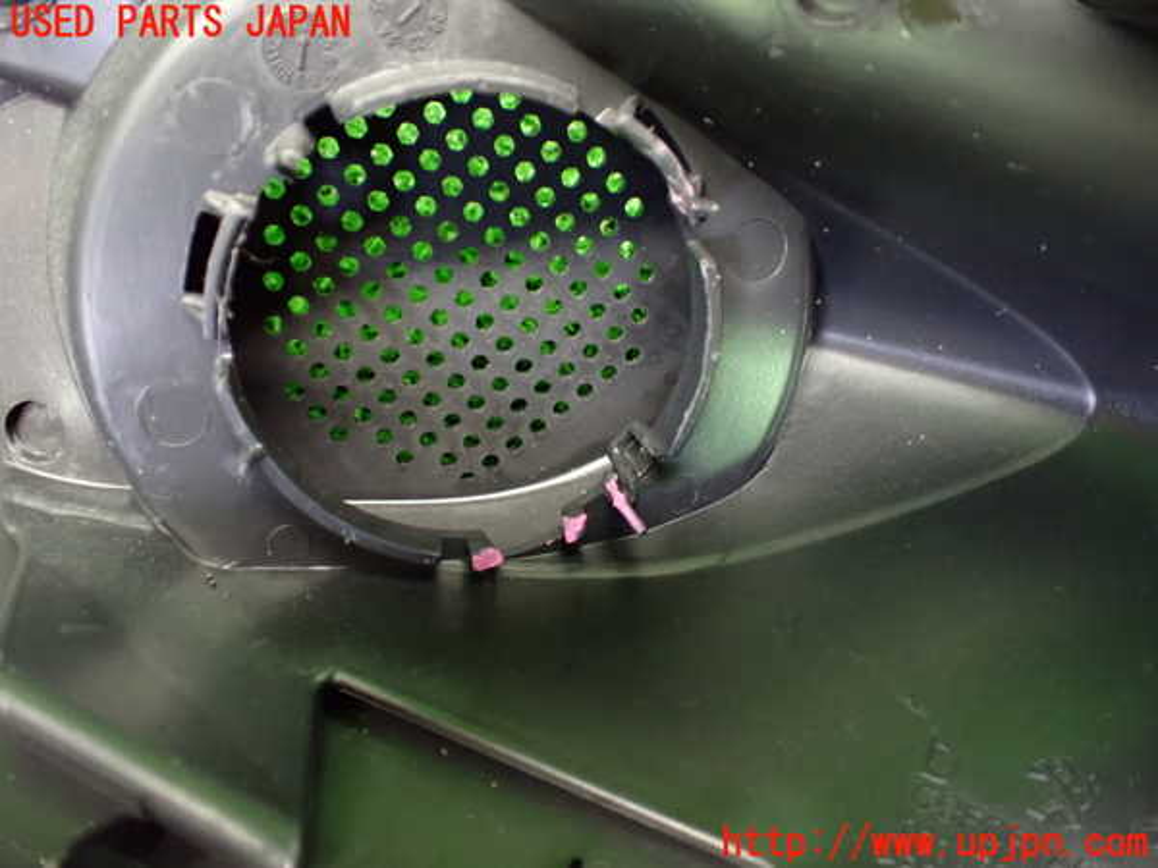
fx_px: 1004
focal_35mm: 30
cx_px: 579
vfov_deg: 46.8
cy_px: 434
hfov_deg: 60.0
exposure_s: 1/30
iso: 1250
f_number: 2.3
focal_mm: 5.4
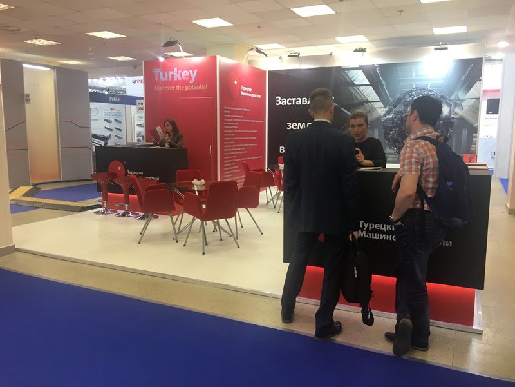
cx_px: 258
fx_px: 431
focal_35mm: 29
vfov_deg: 48.2
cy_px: 194
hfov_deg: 61.7
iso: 40
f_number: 2.2
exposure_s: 1/33
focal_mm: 4.15
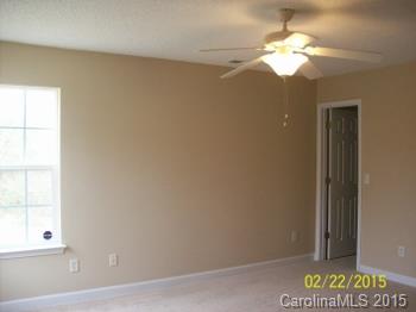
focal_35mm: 36
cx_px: 208
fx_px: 432
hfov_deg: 51.4
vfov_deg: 39.6
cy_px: 156
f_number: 2.7
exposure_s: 1/66.3
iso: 200
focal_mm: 6
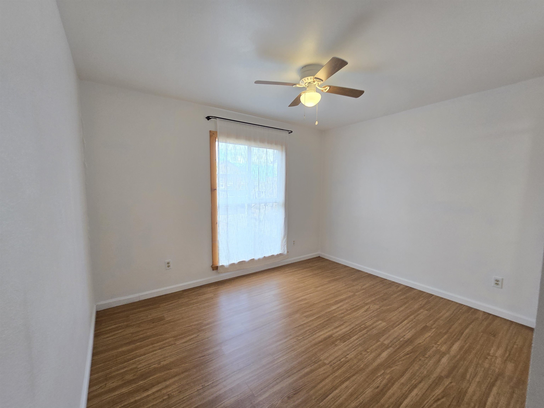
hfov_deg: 106.2
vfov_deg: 89.9
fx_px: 204
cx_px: 272
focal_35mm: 13
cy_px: 204
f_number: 2.2
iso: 100
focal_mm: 2.2
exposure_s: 1/60
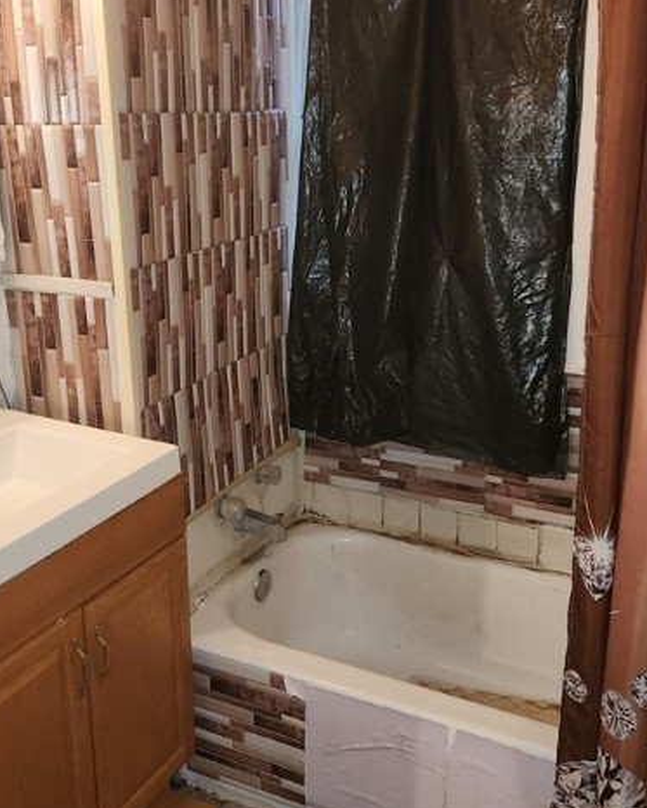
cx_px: 290
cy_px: 361
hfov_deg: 40.1
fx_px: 885
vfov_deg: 49.0
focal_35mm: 37
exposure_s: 1/24
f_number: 1.8
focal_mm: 5.4
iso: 125
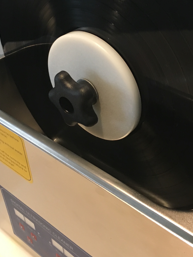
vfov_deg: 39.9
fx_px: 349
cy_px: 84
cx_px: 130
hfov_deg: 30.6
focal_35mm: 47
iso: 250
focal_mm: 4.15
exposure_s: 1/33
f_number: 2.2
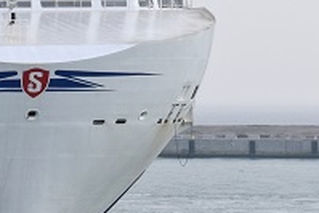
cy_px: -26
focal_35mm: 462
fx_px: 4097
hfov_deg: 4.4
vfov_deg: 3.0
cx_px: -232
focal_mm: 60
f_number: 10
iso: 200
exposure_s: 1/400
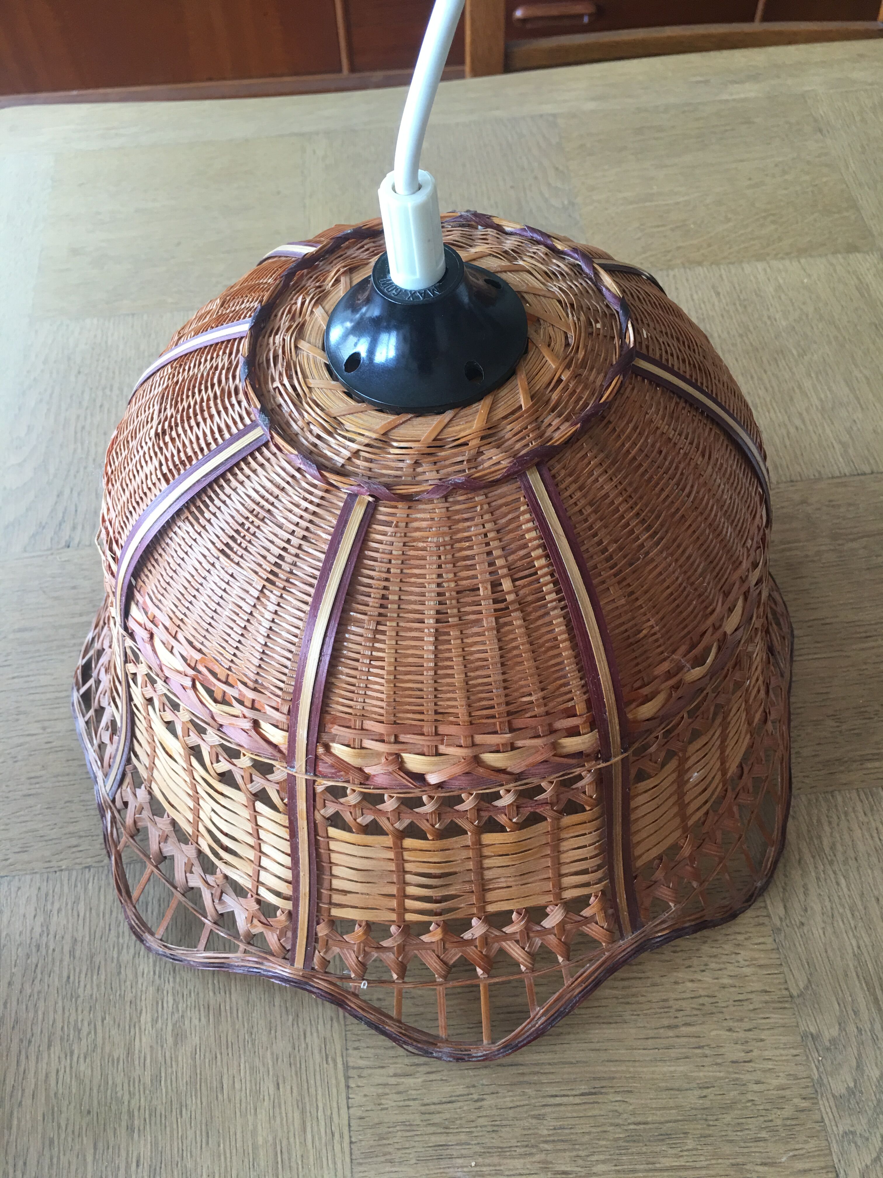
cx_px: 442
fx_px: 986
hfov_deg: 48.2
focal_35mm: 29
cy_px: 589
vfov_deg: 61.7
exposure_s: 1/33
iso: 40
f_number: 2.2
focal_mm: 4.15
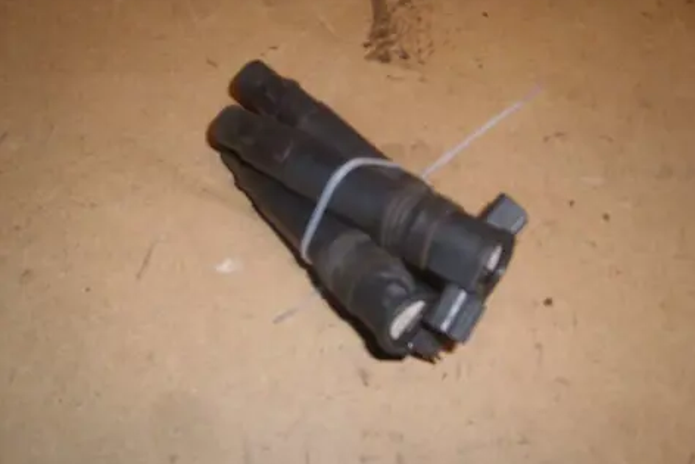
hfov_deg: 51.9
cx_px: 352
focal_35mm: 37
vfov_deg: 36.0
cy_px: 228
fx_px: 714
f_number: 2.8
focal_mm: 5.8
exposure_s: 1/30
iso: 50
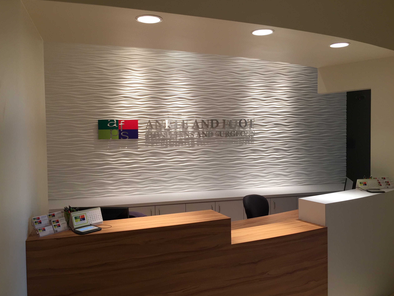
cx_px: 191
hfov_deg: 60.0
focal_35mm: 30
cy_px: 151
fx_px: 341
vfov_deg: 46.8
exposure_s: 1/60
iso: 40
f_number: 2.2
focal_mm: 4.15
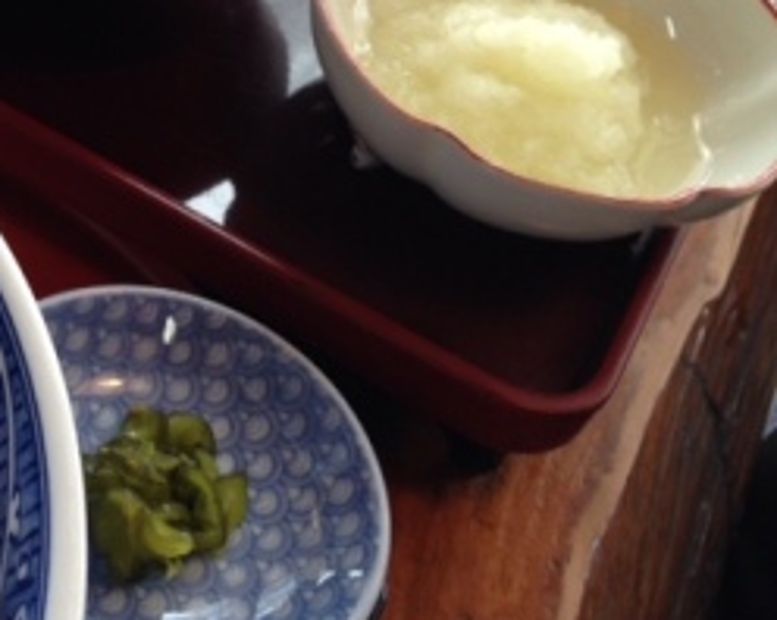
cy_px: 171
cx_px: 0
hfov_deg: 27.5
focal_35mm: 65
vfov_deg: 23.3
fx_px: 1494
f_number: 2.4
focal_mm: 4.12
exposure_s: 1/40
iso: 64
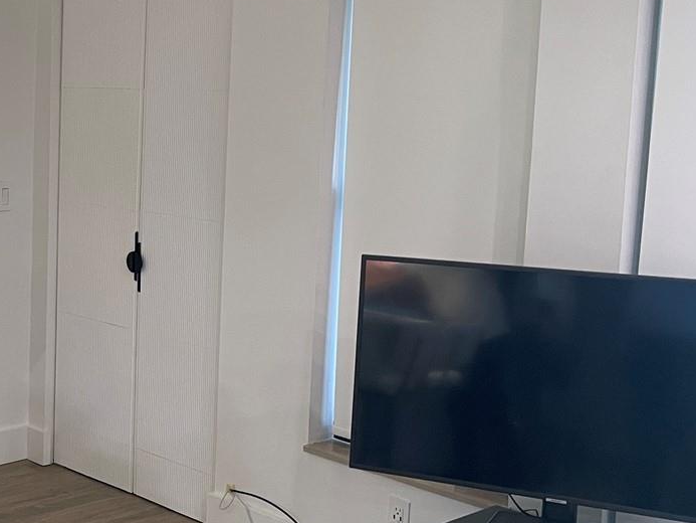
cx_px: -38
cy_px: 233
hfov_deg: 29.5
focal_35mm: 60
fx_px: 1207
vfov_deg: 24.4
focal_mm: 4.2
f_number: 1.6
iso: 125
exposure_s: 1/60
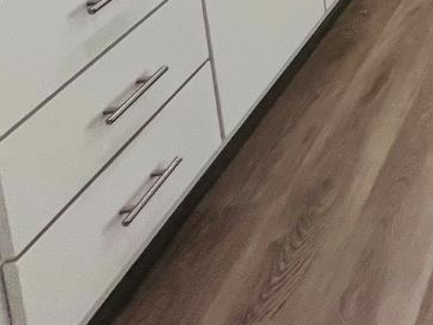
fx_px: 676
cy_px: -339
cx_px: 745
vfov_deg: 17.9
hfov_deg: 23.0
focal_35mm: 54
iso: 50
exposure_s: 1/120
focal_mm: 1.57
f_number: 1.8
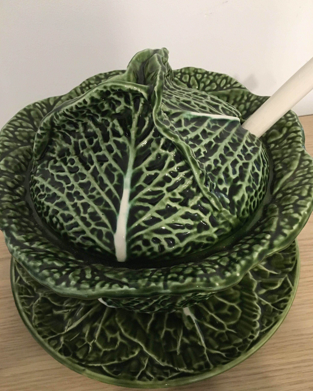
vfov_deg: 57.1
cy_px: 209
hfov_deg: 47.1
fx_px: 359
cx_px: 155
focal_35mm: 31
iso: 250
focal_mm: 4.15
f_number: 2.2
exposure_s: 1/25
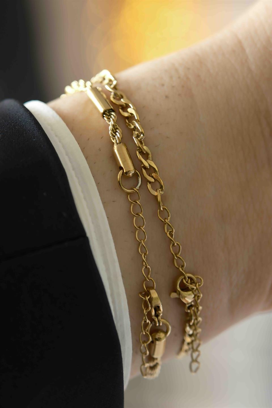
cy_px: 204
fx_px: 1360
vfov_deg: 17.1
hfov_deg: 11.4
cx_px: 136
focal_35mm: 120
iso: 400
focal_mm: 80
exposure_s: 1/30
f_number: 4
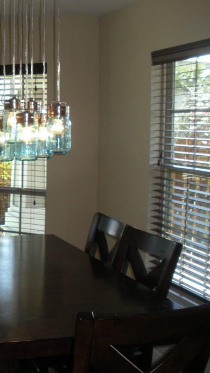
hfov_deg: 19.7
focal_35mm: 58
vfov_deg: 36.0
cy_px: 198
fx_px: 573
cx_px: -30
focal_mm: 6.3
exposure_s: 1/70.5
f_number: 3.5
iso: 117
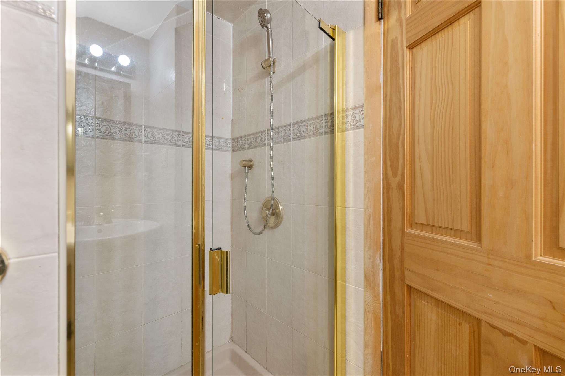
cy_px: 188
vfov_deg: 77.2
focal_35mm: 15
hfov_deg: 100.4
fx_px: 235
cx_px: 282
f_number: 8
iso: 500
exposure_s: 1/10
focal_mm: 15
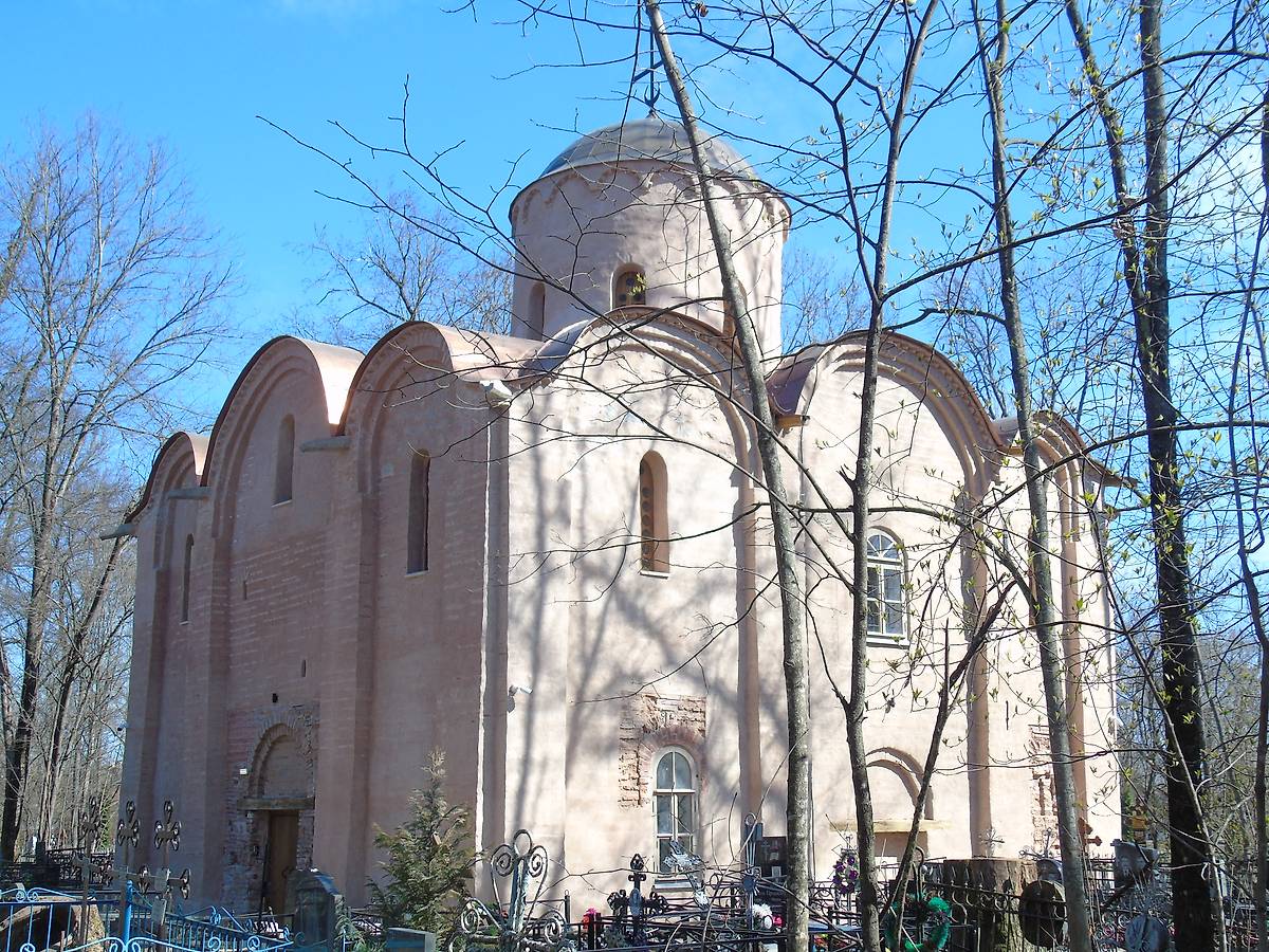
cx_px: 634
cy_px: 476
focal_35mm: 40
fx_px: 1466
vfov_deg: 36.0
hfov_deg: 46.8
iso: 80
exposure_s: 1/320
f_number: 3.9
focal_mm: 7.1
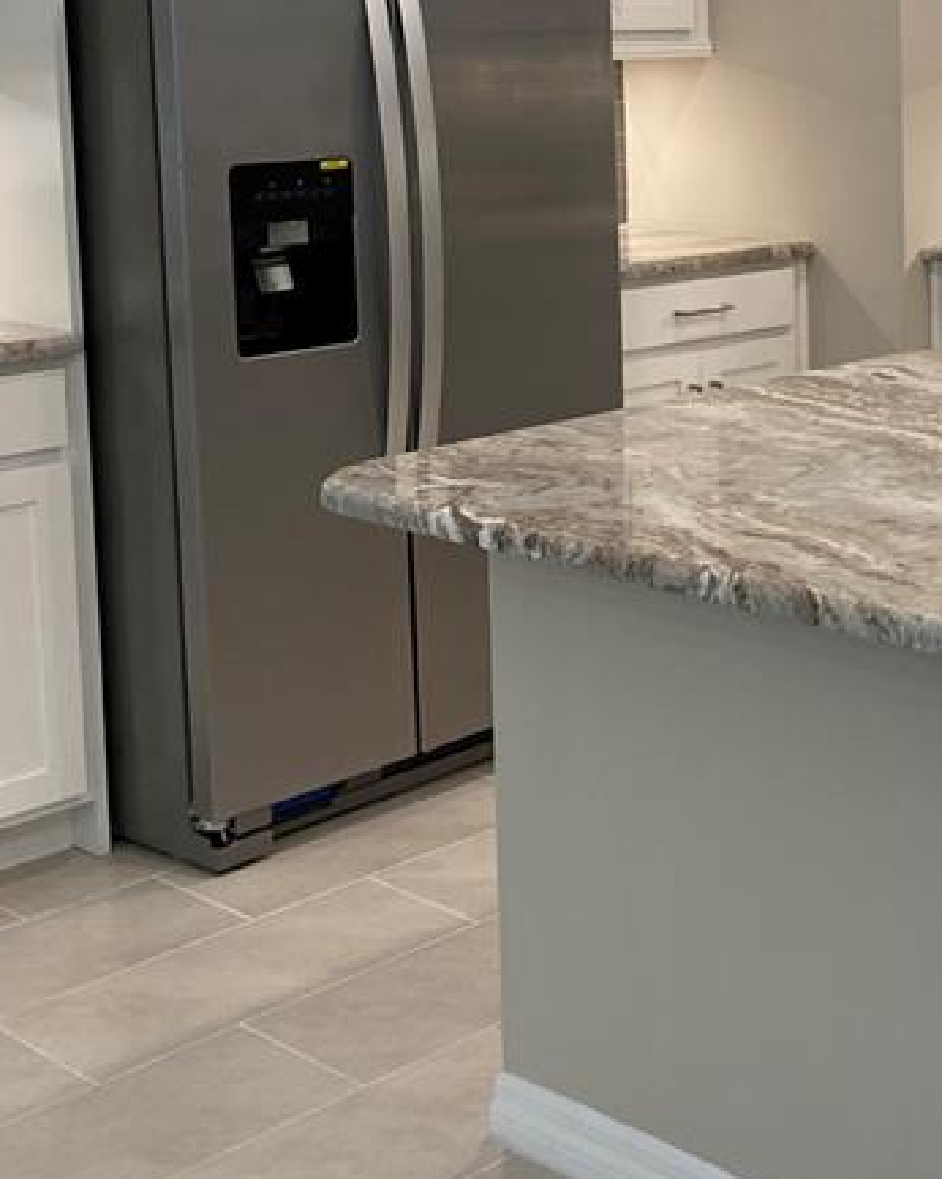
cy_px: 191
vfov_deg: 30.5
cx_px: 1154
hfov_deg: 23.1
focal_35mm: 60
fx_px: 2092
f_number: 1.8
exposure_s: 1/120
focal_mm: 4.25
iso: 125
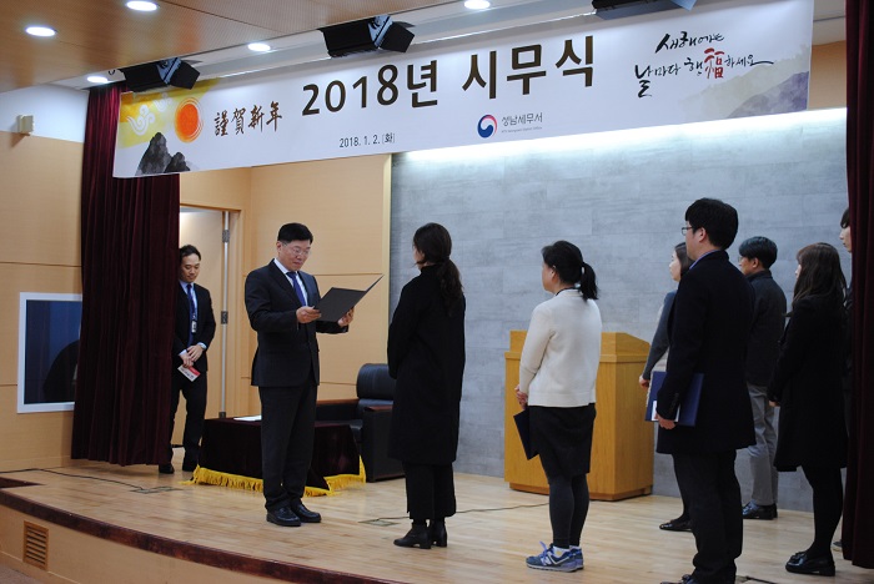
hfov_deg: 41.1
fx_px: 1166
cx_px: 437
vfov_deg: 28.1
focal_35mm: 48
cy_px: 292
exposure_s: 1/30
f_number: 4.8
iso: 360
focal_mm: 32
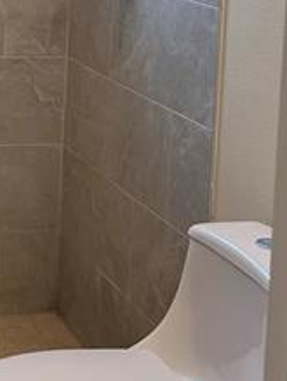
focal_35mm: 91
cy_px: -31
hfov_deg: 15.0
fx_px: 1003
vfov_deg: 20.6
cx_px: -158
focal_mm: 5.1
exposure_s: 1/120
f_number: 1.6
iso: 64
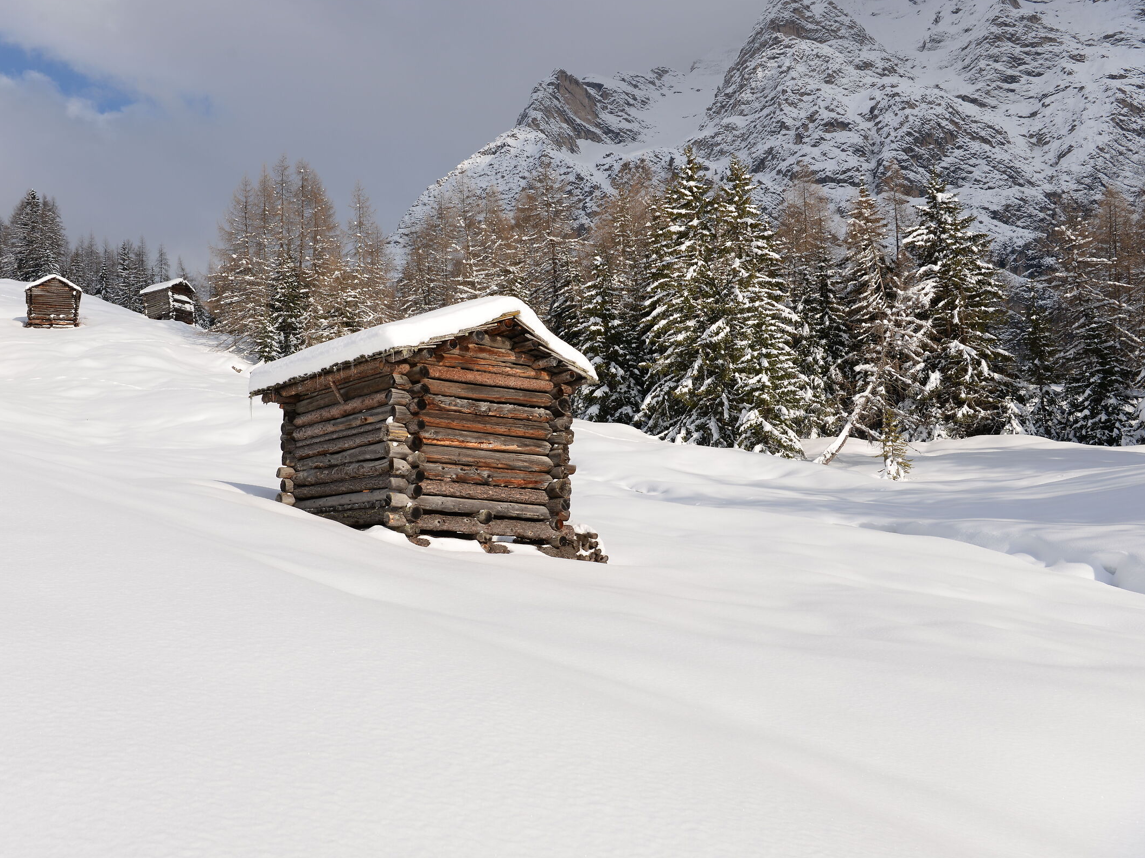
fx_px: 1158
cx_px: 502
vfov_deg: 40.7
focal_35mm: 35
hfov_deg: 52.5
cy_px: 427
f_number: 9
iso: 100
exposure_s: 1/320
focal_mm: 32
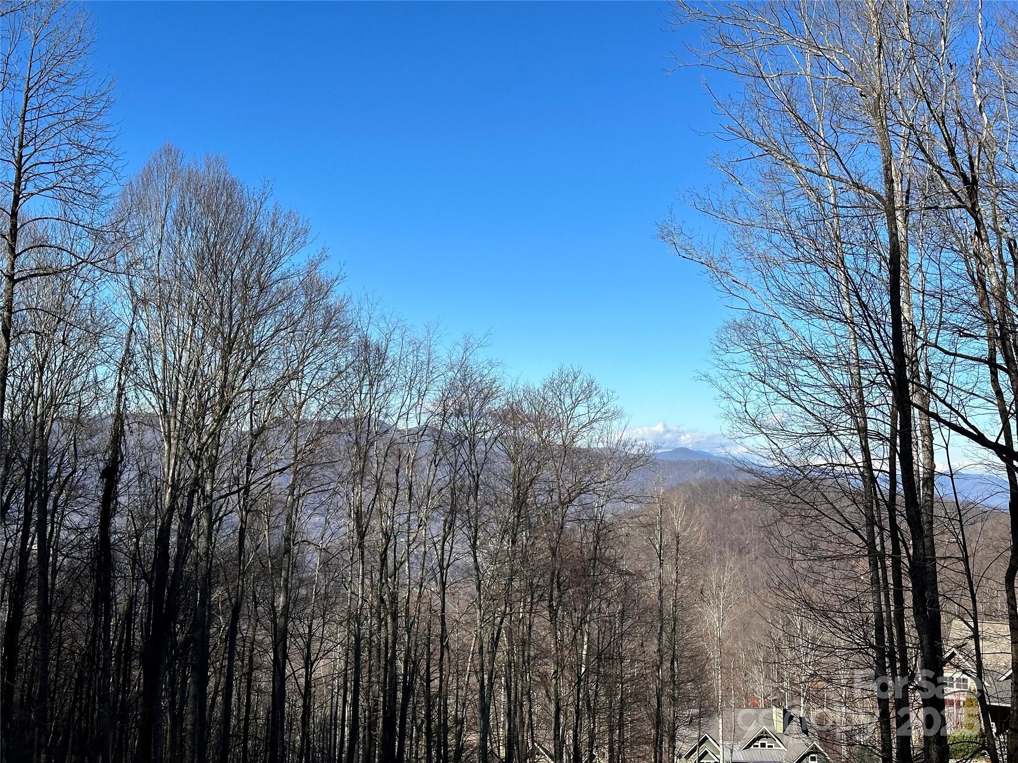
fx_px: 1412
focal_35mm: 48
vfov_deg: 30.3
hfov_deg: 39.7
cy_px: 382
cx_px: 509
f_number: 1.78
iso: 64
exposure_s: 1/4184
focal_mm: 6.86
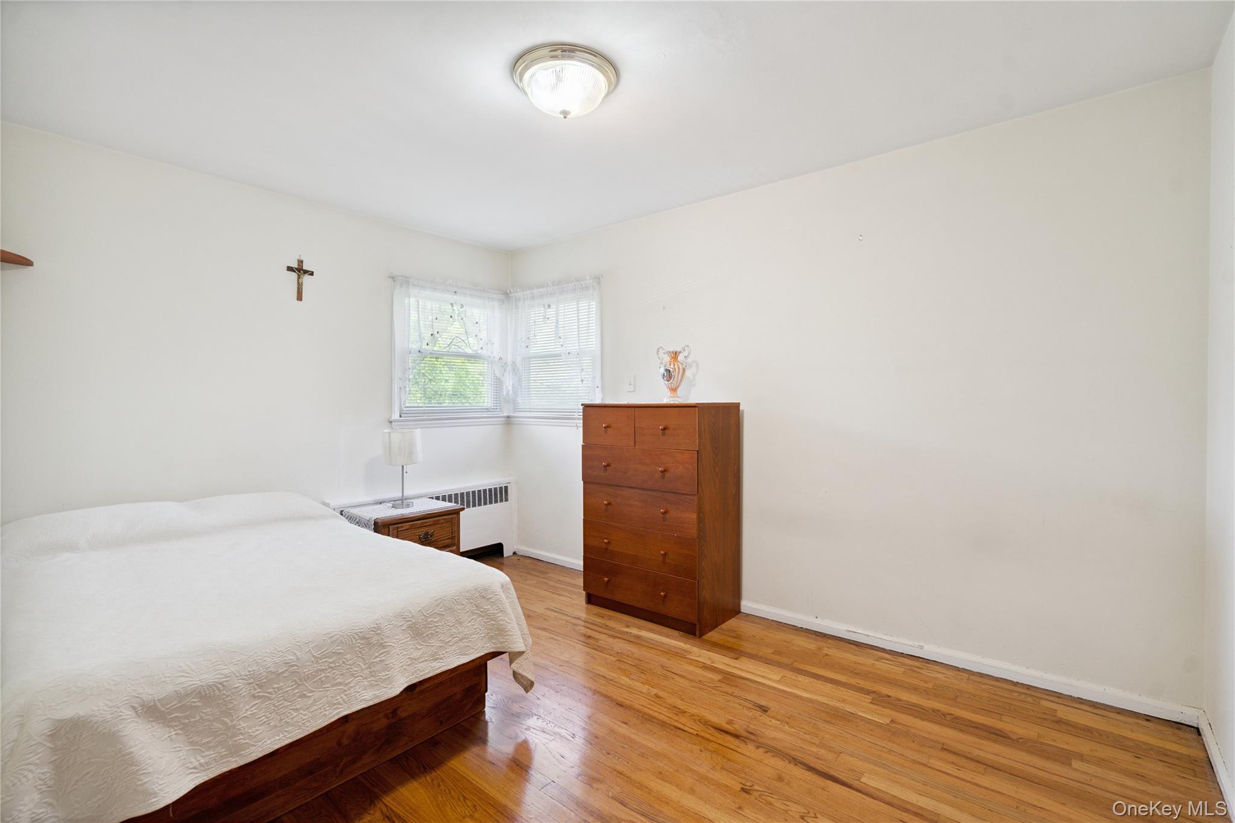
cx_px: 618
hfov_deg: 96.7
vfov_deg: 73.7
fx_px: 549
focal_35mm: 16
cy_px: 412
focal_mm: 16
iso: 320
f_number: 5.6
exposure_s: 1/80
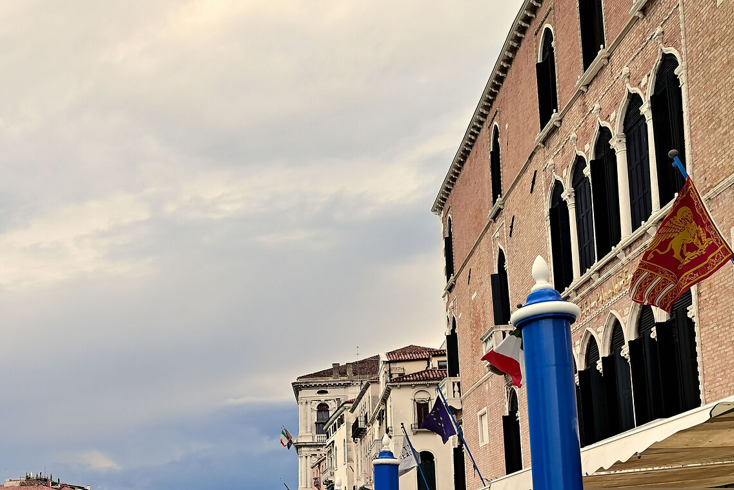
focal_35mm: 38
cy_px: 449
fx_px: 775
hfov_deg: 43.4
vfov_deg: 33.1
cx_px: -1
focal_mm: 18
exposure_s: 1/250
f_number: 5.6
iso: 160
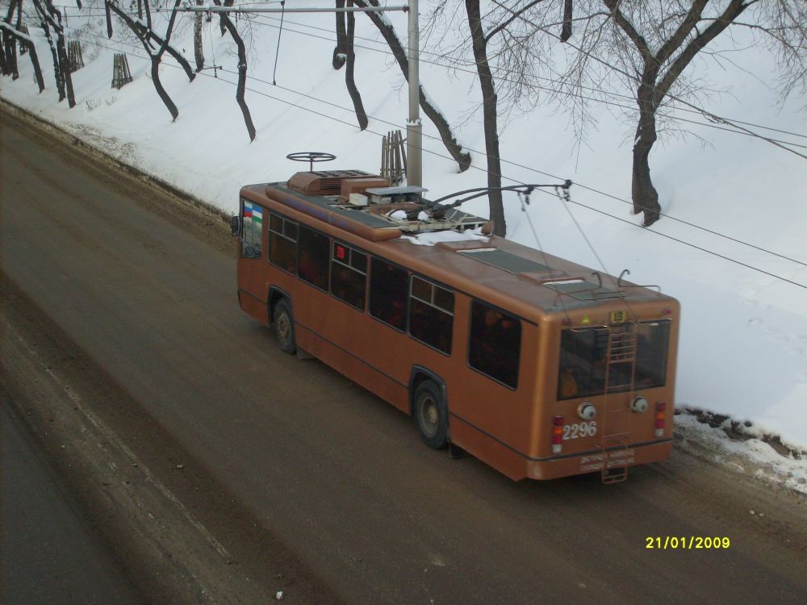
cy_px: 302
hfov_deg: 31.7
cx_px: 404
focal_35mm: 61
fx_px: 1422
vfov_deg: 24.0
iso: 80
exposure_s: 1/125
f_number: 9.1
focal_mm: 10.3
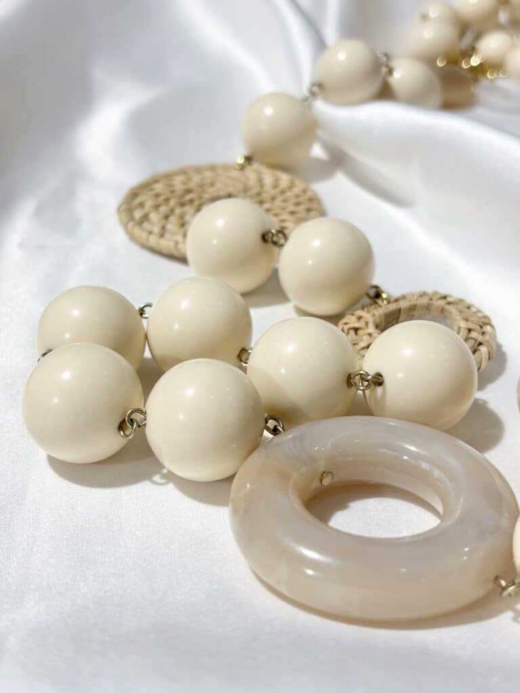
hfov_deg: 28.0
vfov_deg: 36.8
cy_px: 346
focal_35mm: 52
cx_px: 260
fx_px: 1042
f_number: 1.6
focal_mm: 5.96
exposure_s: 1/283
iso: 32
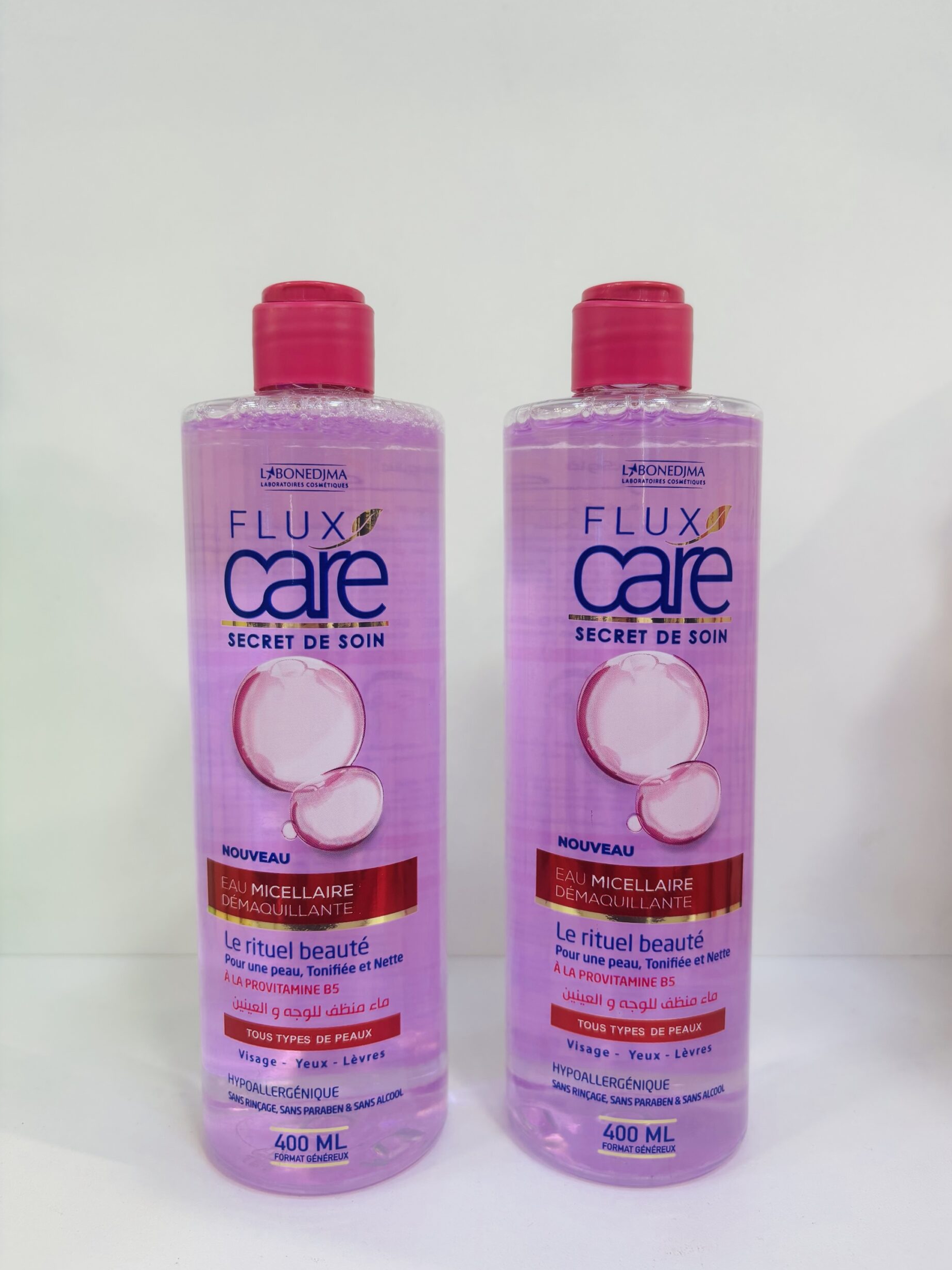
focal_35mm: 27
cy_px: 628
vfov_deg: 65.3
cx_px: 491
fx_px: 990
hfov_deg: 51.4
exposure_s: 1/109
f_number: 1.6
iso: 32
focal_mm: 5.96
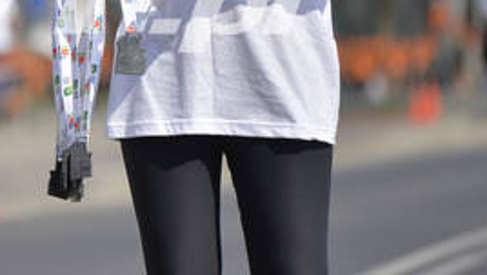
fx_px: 6459
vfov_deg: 2.4
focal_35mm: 500
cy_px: -108
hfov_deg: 4.3
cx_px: -38
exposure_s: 1/4000
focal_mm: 200
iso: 200
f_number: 4
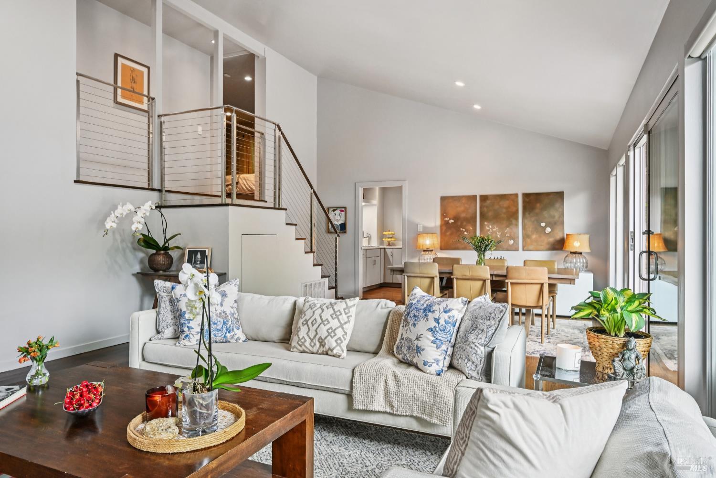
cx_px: 358
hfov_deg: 76.1
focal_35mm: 23
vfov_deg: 55.1
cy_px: 239
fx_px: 457
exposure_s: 1/50
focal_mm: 23
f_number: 11
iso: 1600
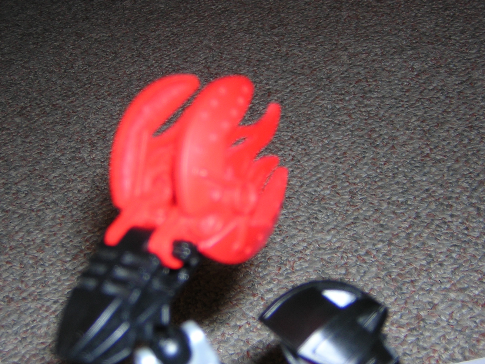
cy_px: 182
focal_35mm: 70
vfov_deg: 21.0
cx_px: 242
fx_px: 981
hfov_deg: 27.8
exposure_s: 1/60.1
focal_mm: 9.1
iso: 100
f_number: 3.6
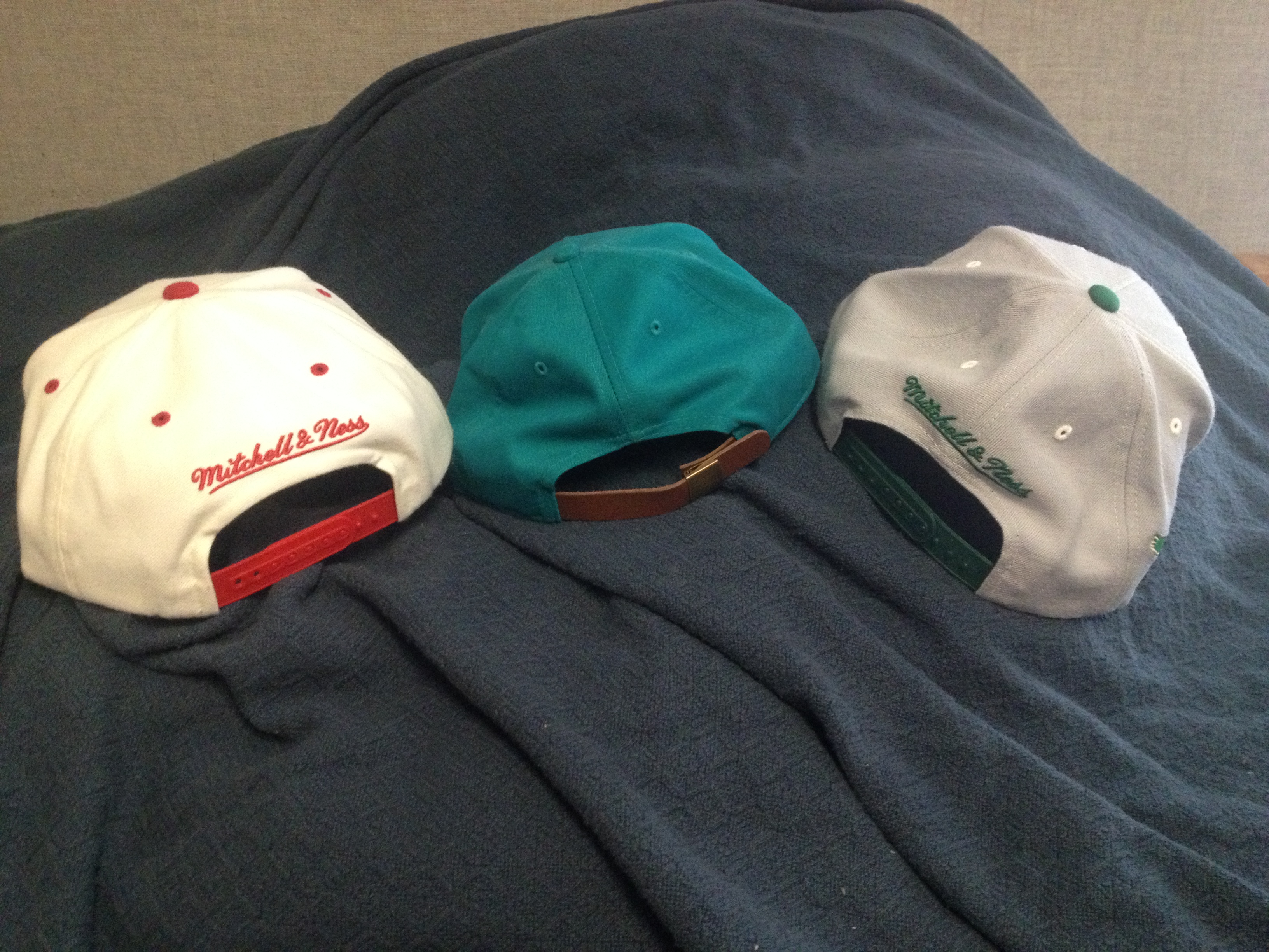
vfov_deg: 40.7
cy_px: 476
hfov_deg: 52.6
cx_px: 634
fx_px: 1283
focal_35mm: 35
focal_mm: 4.28
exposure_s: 1/20
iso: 400
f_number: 2.4
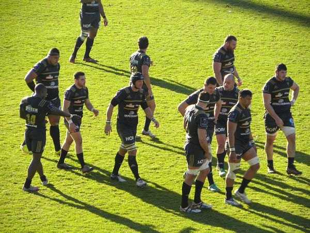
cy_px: 116
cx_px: 155
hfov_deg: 5.9
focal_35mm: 337
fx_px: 3018
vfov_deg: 4.4
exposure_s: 1/134
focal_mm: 59.9
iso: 64
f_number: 5
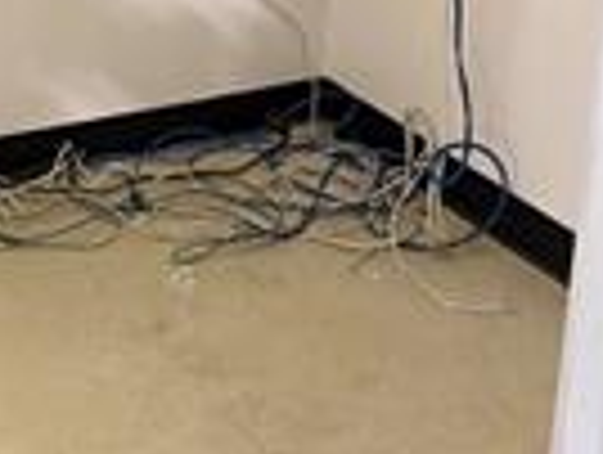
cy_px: -256
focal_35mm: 93
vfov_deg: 14.7
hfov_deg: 19.6
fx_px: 1623
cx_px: -148
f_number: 1.6
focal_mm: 5.96
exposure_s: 1/30
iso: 640
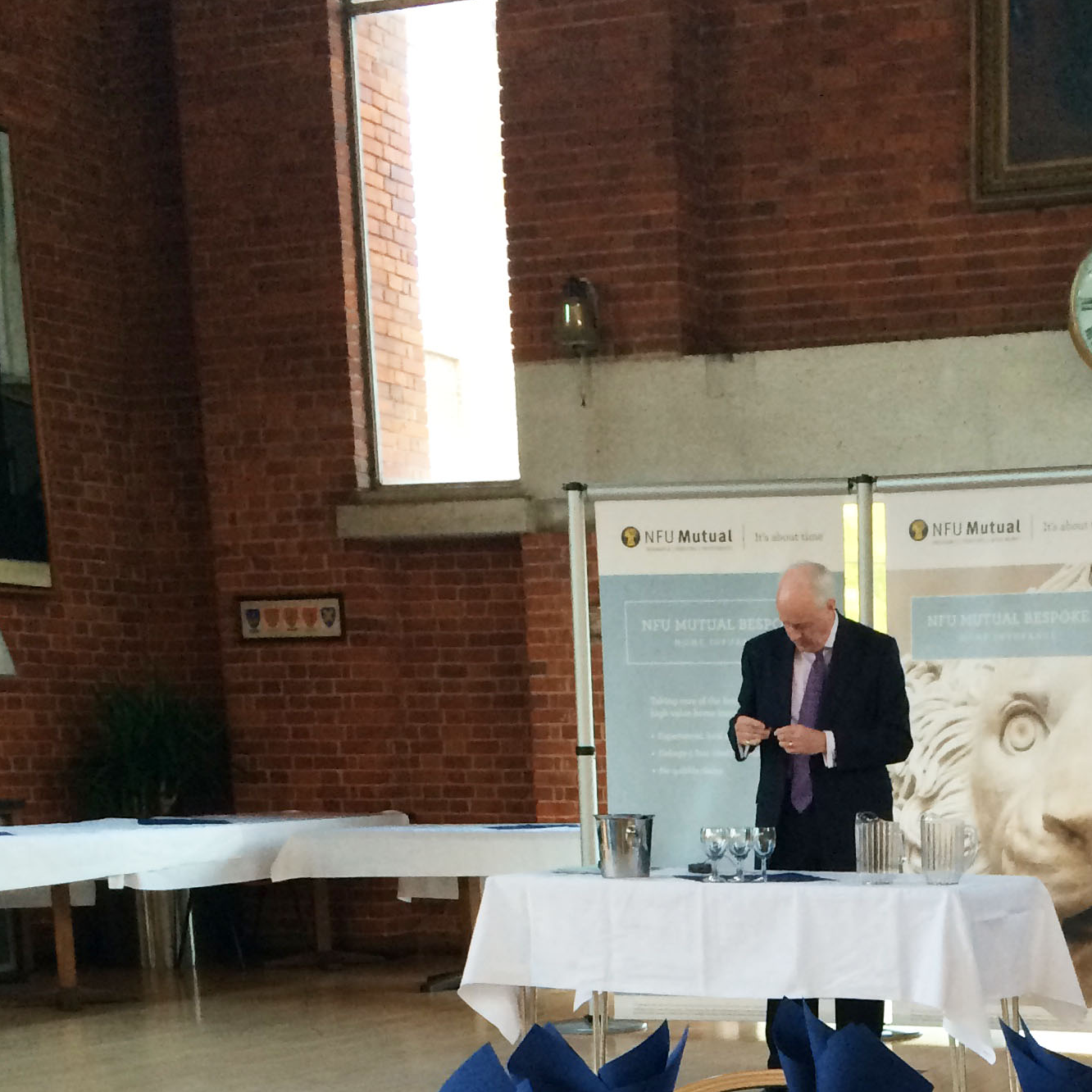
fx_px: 2320
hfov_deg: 25.9
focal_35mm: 65
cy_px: 1251
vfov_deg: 24.4
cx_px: 903
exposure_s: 1/30
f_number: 2.2
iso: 100
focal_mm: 4.12
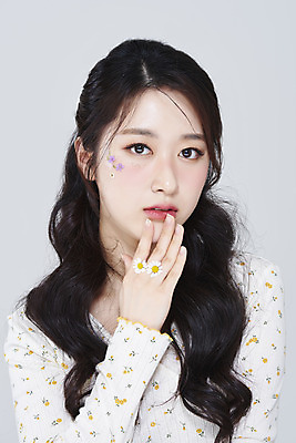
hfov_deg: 13.1
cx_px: 148
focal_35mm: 105
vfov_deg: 19.4
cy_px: 222
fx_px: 1294
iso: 64
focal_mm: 105
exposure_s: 1/125
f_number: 11
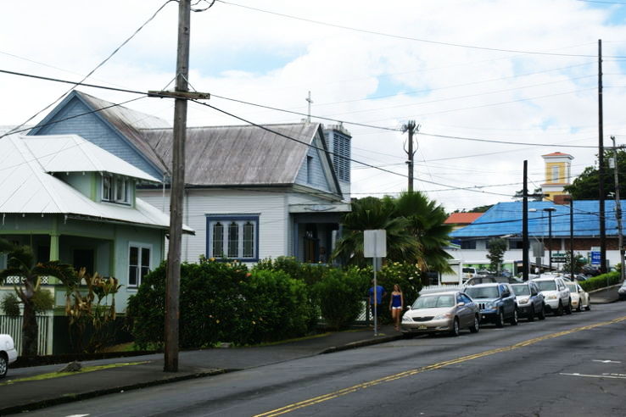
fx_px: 1304
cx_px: 313
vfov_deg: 18.2
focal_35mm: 75
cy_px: 208
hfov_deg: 27.0
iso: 100
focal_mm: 50
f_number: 11
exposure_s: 1/160
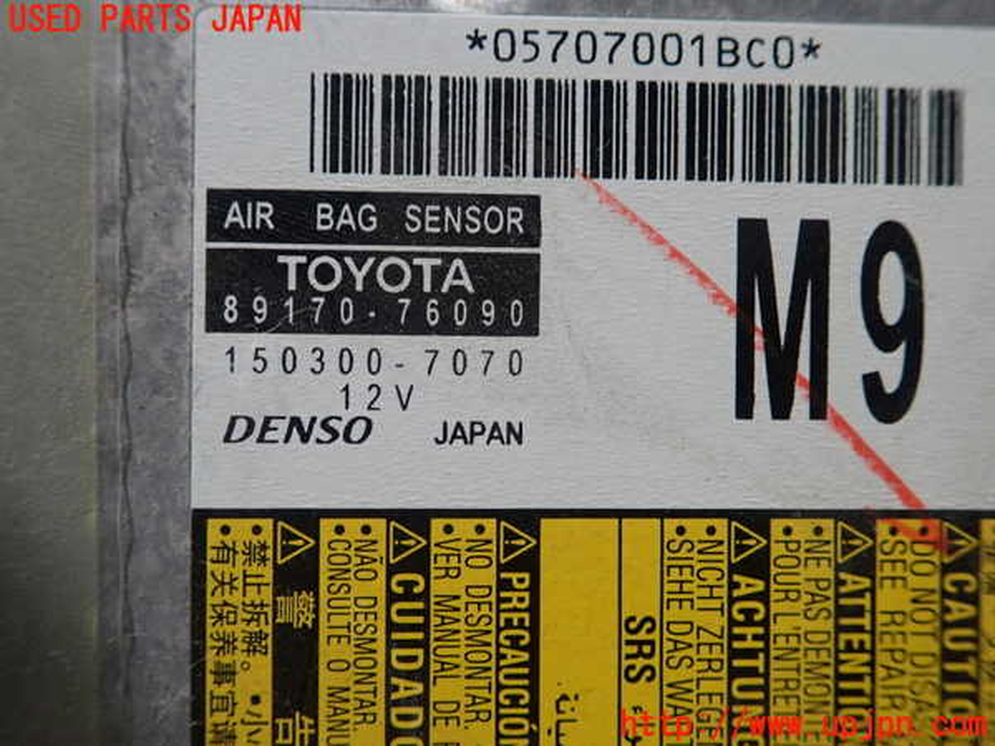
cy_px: 373
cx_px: 498
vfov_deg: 46.8
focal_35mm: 30
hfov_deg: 60.0
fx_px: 862
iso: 320
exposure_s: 1/125
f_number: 2.3
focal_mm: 5.5
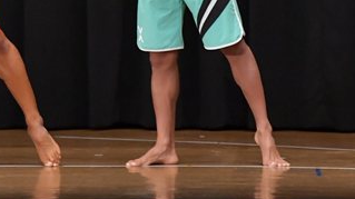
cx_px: 241
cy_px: -34
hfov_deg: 4.2
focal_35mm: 514
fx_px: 4836
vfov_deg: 2.4
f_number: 5.6
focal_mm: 135
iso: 6400
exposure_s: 1/400
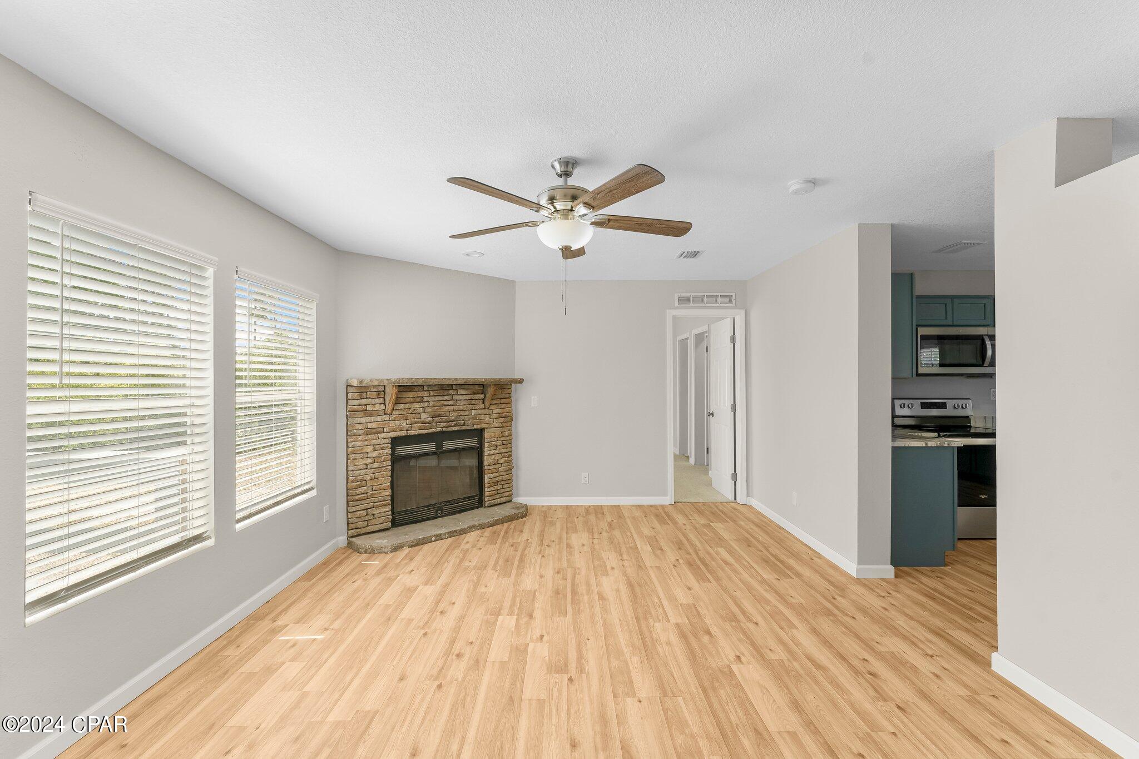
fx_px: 484
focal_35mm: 15
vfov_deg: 76.2
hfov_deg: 99.3
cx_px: 570
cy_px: 380
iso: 640
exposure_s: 1/60
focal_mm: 15.3
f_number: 8
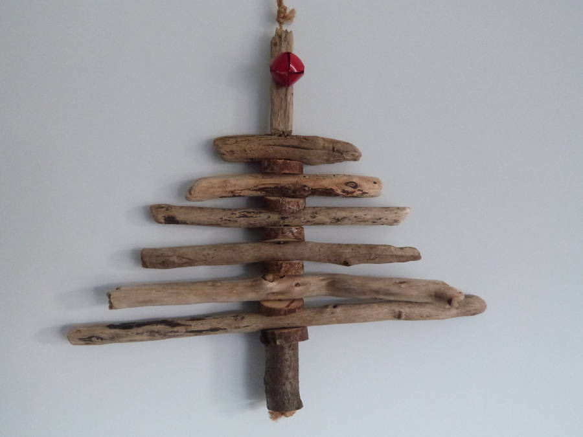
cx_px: 292
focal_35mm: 30
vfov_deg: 46.8
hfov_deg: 60.0
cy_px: 218
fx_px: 505
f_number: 2.9
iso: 800
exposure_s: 1/50
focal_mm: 5.2
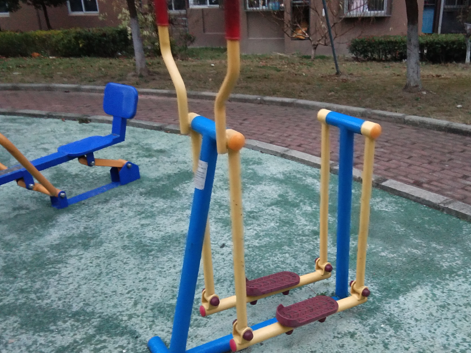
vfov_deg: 36.8
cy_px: 191
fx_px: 531
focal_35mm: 39
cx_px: 278
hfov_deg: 47.6
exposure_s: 1/20
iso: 1000
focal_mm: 3.69
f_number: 2.2
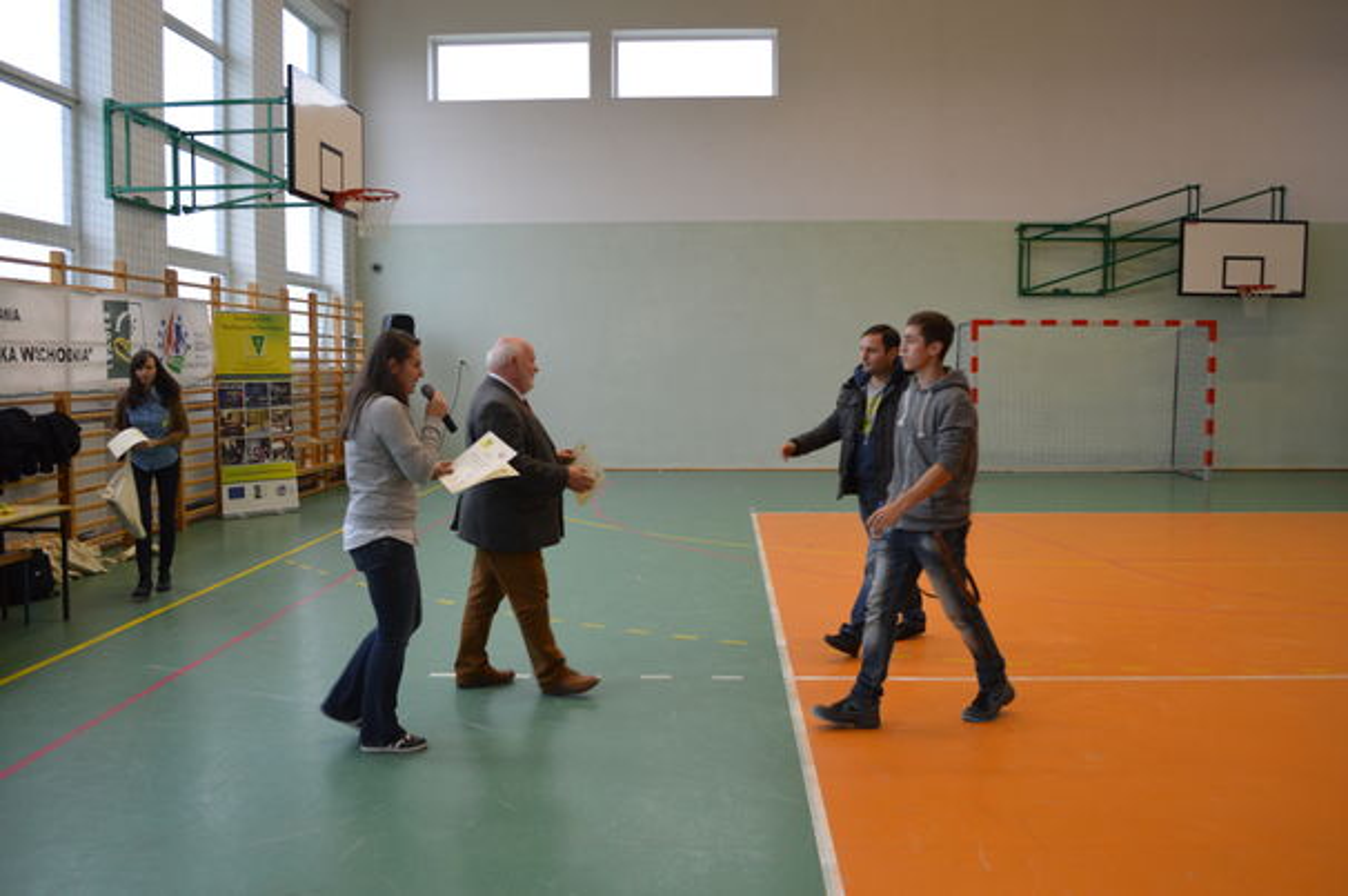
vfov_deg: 47.9
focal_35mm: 27
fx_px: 1010
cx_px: 674
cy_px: 448
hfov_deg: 67.4
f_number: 4
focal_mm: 18
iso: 400
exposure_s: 1/60
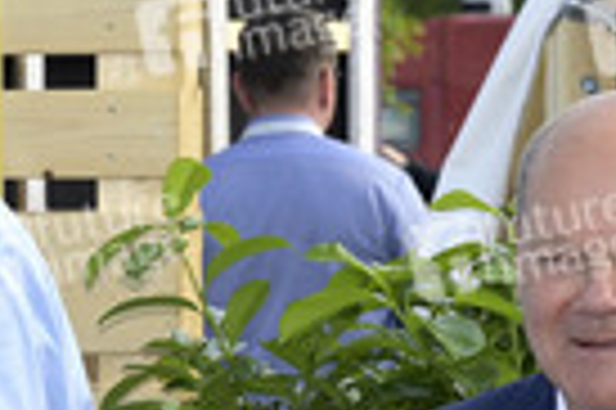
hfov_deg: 8.0
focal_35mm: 257
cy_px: 360
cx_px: 133
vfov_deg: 5.3
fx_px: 4392
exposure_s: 1/250
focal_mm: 78
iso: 400
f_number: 9
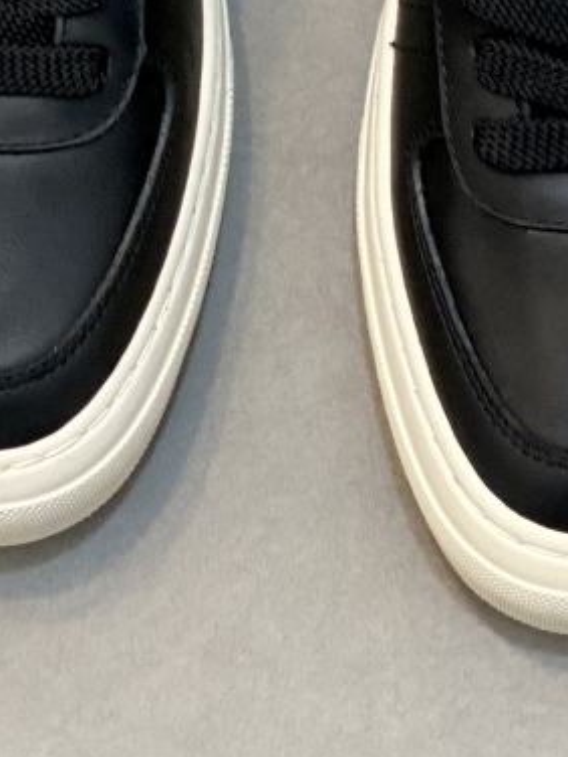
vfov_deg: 9.9
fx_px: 4354
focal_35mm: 199
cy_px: -8
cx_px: 211
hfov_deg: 7.5
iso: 200
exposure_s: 1/100
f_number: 2
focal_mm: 6
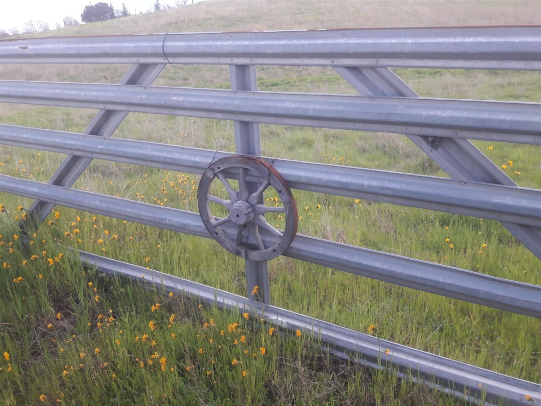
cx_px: 270
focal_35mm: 28
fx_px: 437
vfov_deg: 49.7
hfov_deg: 63.5
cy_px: 203
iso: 40
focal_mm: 3.7
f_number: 1.9
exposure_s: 1/178
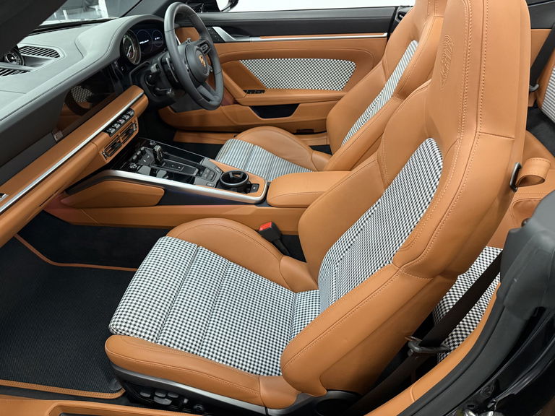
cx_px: 278
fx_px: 385
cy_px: 208
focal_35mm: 24
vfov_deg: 56.8
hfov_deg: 71.6
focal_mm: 6.76
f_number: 1.78
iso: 250
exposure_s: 1/50
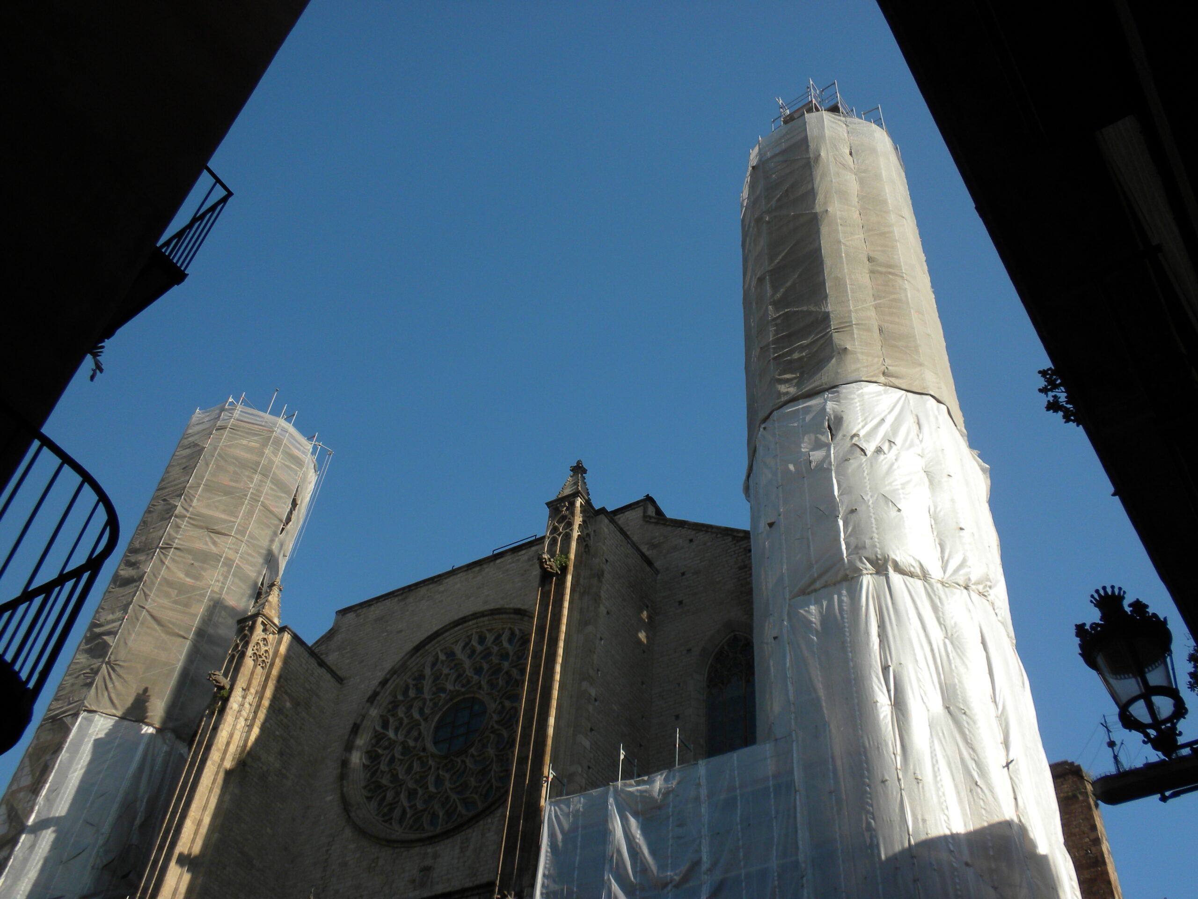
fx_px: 1281
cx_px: 599
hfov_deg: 50.1
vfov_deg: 38.7
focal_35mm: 37
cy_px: 450
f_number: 10
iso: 64
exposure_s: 1/108
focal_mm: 6.6
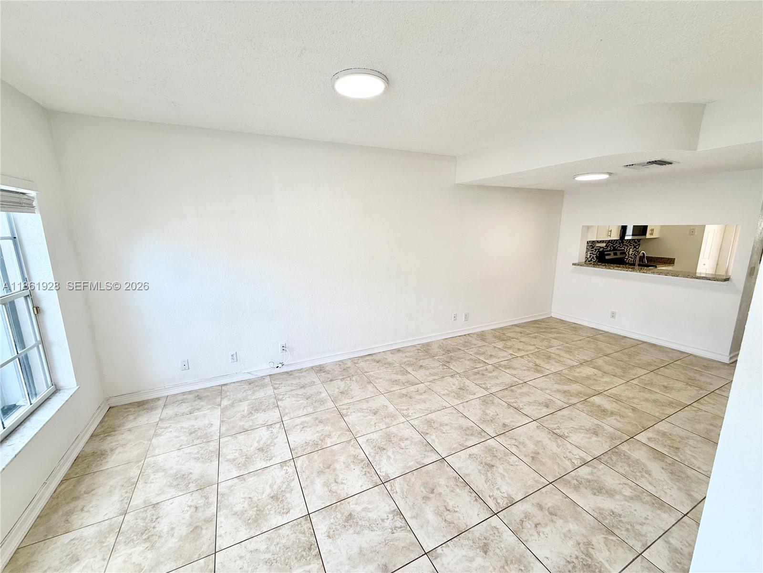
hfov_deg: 102.1
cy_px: 286
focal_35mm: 14
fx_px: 309
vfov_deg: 85.7
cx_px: 382
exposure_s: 1/120
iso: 80
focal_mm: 2.22
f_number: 2.2
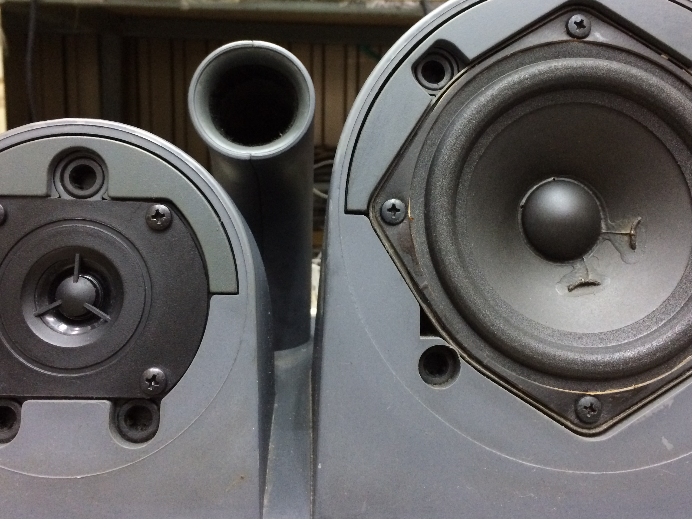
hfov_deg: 50.1
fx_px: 740
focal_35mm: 37
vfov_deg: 38.5
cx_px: 349
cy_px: 202
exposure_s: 1/25
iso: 320
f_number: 2.2
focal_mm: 4.15
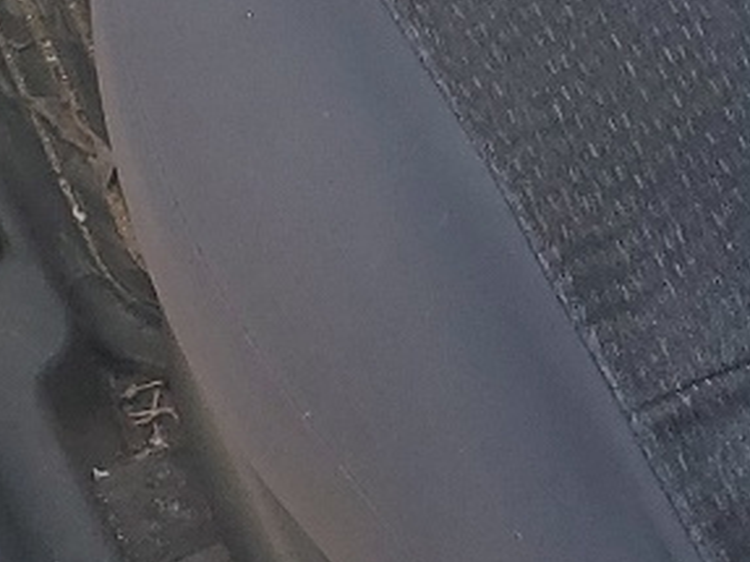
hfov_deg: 13.3
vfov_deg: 9.6
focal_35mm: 145
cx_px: 836
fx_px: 3140
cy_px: -510
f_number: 1.5
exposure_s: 1/400
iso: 50
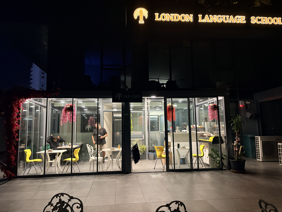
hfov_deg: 67.3
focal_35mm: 26
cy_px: 106
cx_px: 141
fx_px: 212
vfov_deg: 53.1
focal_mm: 5.96
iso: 640
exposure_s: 1/28
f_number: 1.6
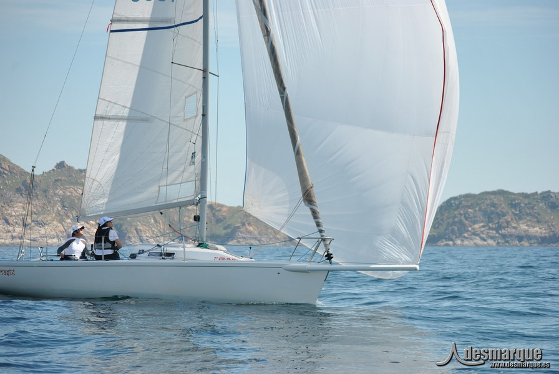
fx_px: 2332
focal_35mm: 150
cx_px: 280
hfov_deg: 13.7
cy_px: 187
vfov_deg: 9.2
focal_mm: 100
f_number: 5.6
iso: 110
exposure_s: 1/500
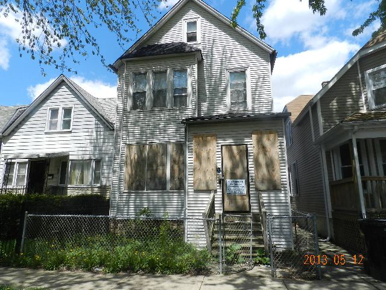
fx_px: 256
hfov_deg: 73.9
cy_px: 145
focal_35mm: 23
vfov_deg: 58.9
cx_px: 193
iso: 160
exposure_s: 1/800
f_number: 4.5
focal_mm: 4
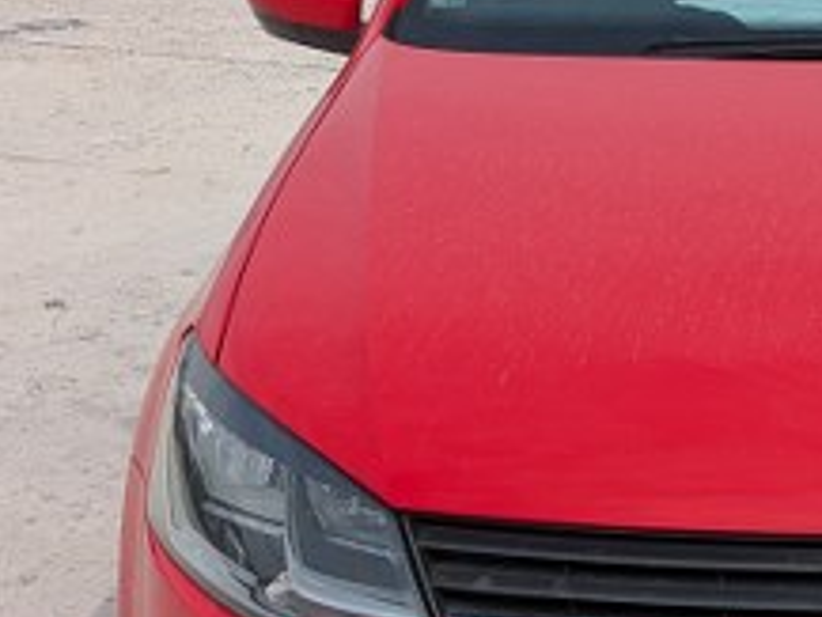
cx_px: 956
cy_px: 409
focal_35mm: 92
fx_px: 2186
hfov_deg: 20.1
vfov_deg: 16.0
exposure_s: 1/2028
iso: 49
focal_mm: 5.43
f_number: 1.89
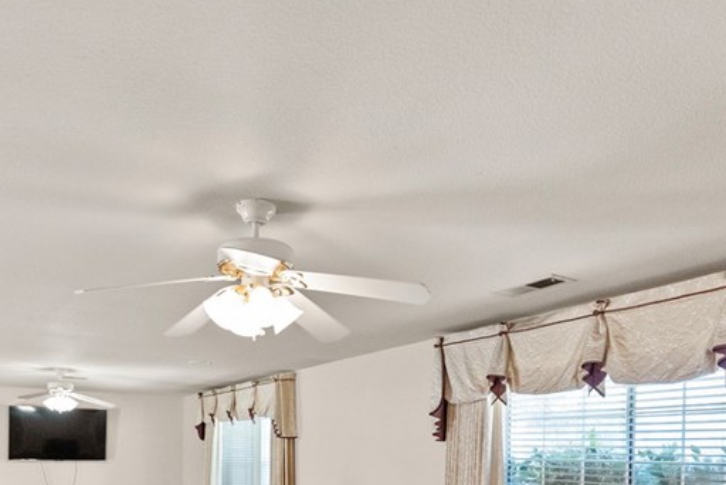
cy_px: 449
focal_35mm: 28
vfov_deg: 42.1
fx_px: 565
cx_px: 272
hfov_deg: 64.5
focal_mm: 14
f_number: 3.2
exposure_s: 1/160
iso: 1250
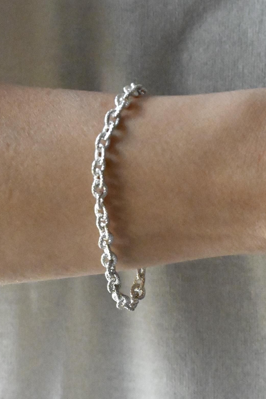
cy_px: 159
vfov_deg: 7.0
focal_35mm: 293
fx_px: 3248
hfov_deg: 4.7
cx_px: 155
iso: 12800
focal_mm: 110
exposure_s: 1/2000
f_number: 11
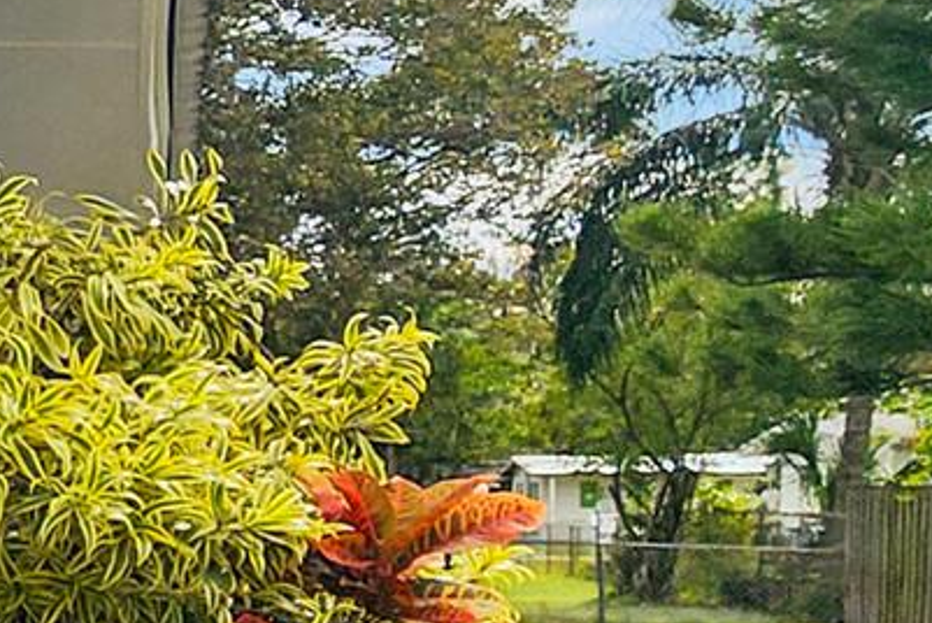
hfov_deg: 16.1
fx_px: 1788
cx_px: -1202
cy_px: 669
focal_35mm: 69
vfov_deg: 19.0
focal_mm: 2.2
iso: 50
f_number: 2.2
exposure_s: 1/2700
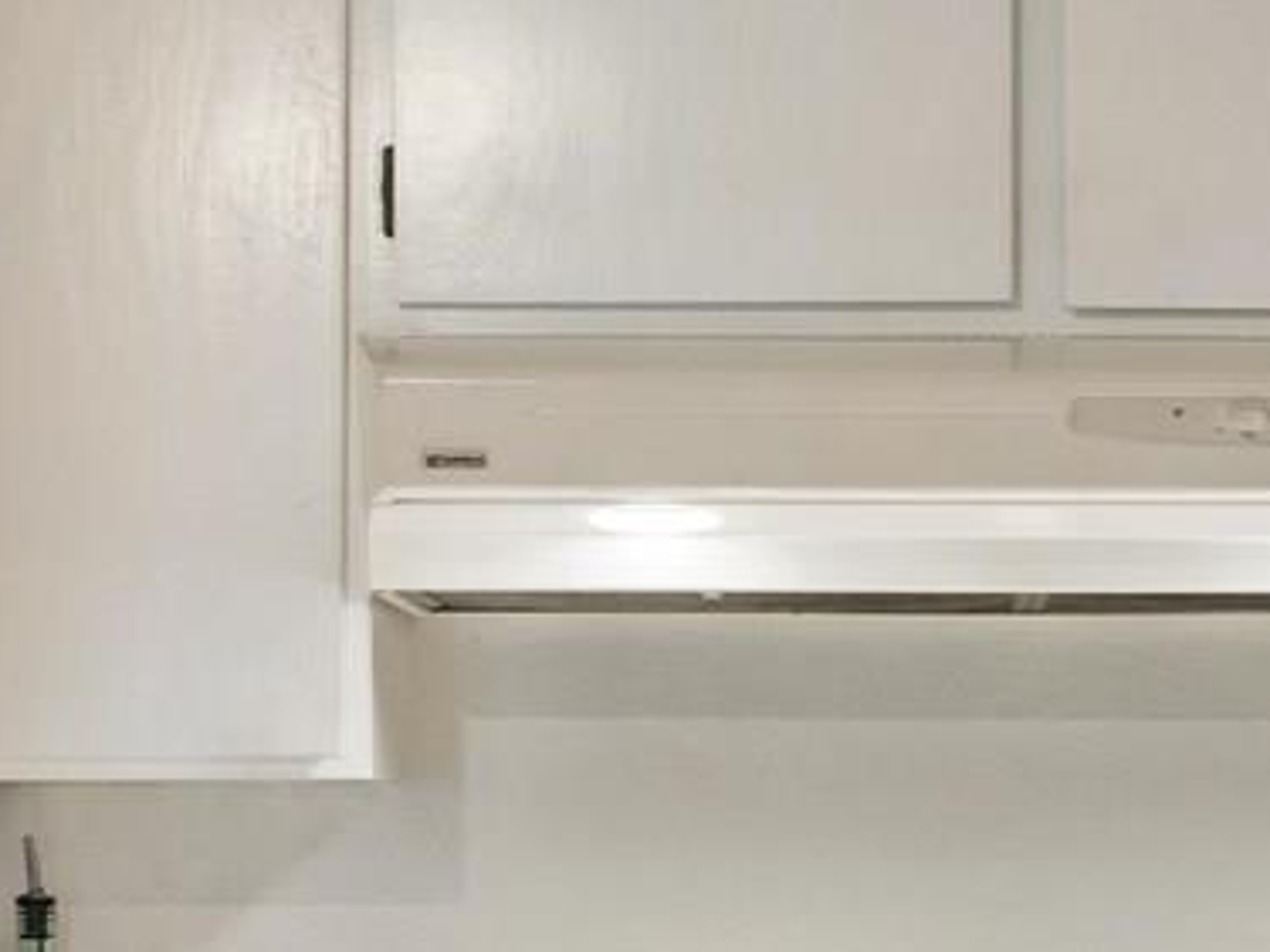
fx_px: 4621
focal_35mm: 126
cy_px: 861
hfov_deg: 15.5
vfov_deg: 11.7
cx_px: 1050
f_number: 5.6
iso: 100
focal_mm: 16
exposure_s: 1/2
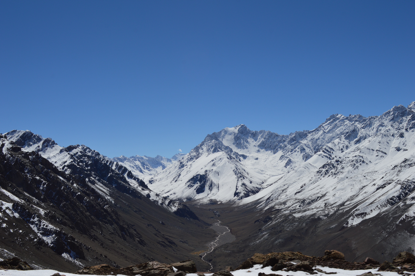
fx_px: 484
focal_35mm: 42
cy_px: 138
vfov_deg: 31.8
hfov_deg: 46.4
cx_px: 208
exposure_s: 1/500
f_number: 11
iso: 100
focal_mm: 28
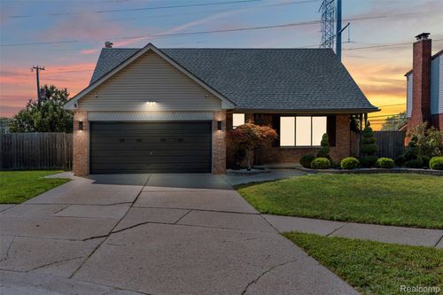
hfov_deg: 54.5
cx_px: 222
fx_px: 431
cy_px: 148
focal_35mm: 35
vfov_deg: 37.8
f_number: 8
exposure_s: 1/160
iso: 100
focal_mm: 35
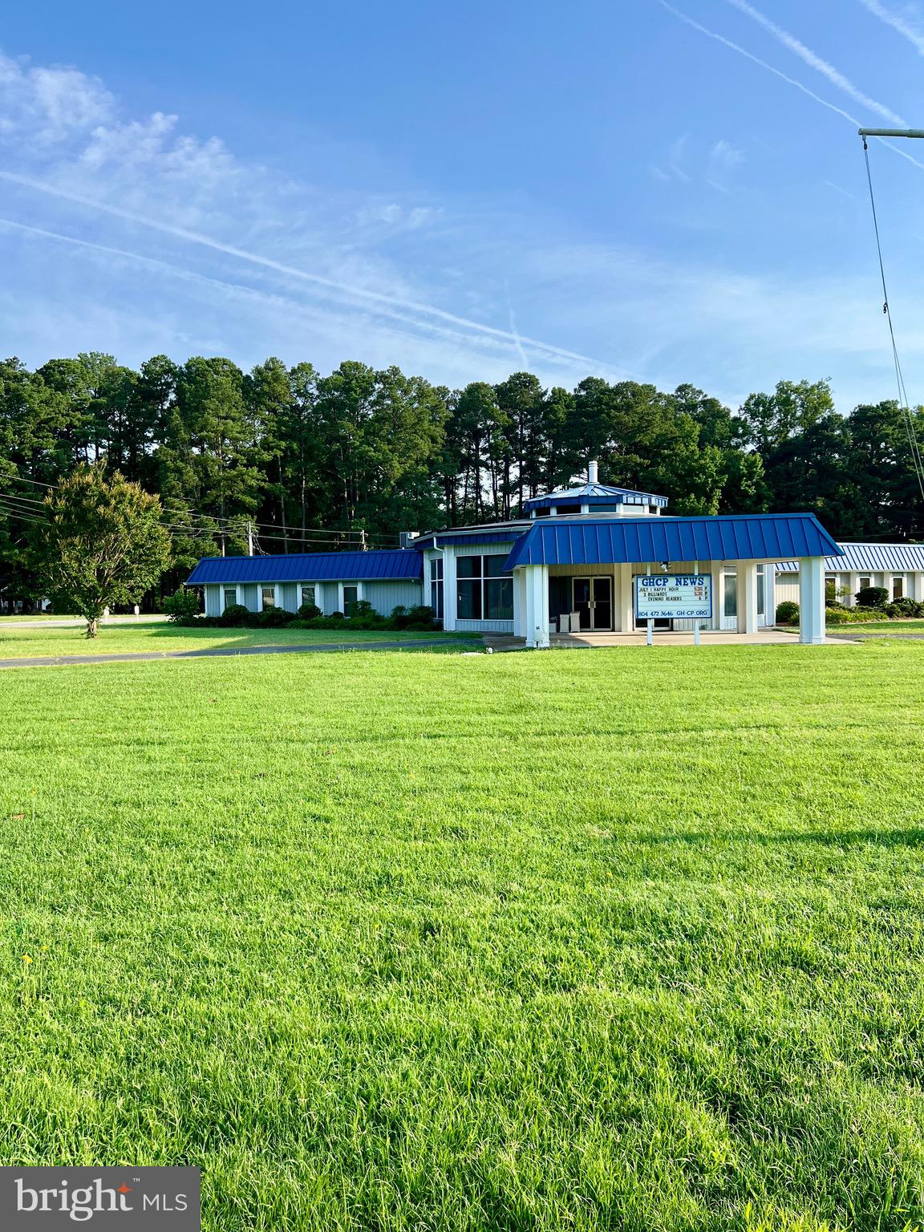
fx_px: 925
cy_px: 616
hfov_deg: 53.1
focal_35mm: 26
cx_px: 462
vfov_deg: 67.3
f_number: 1.5
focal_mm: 5.7
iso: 50
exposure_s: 1/2571
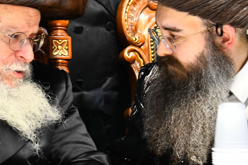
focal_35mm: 222
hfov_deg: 9.3
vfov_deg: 6.2
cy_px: 22
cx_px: 59
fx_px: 1528
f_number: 5.6
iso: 2000
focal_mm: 100
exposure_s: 1/100
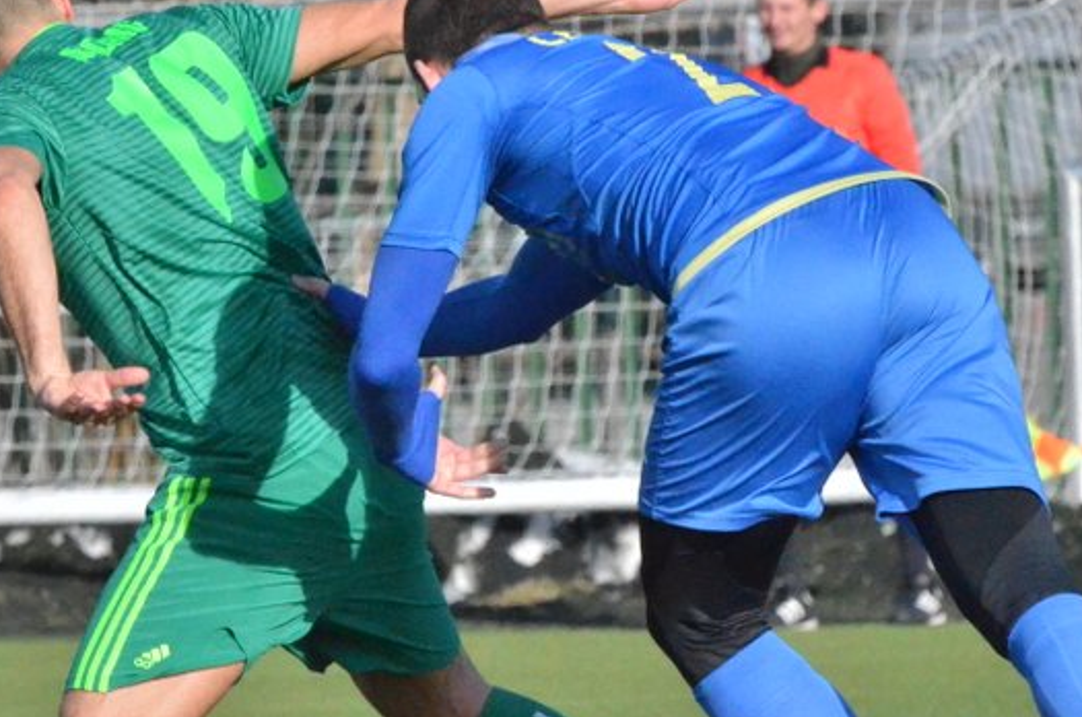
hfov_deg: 2.2
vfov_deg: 1.5
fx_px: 27780
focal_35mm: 926
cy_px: 664
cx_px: 233
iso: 6400
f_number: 13
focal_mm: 270
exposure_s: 1/8000
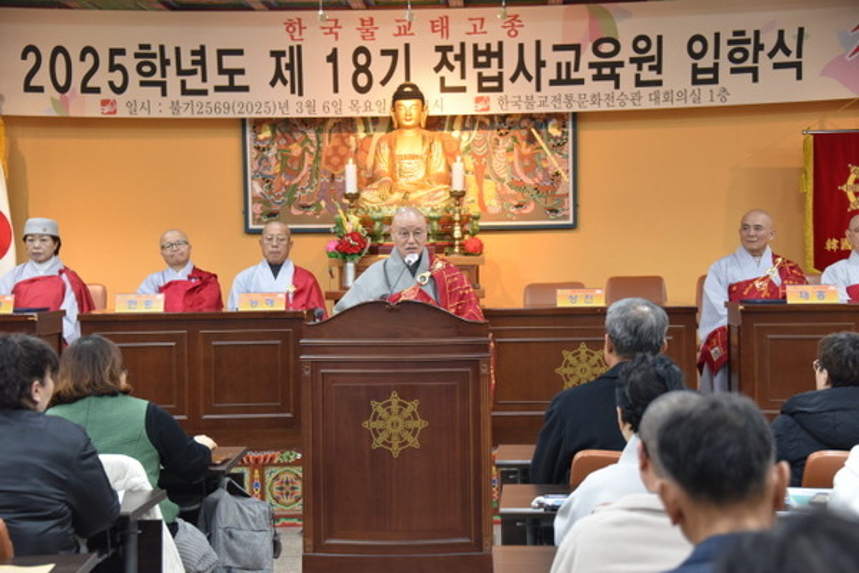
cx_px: 430
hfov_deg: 28.1
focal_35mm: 72
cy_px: 286
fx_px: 1718
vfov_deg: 18.9
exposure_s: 1/60
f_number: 5
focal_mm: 72
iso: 2000
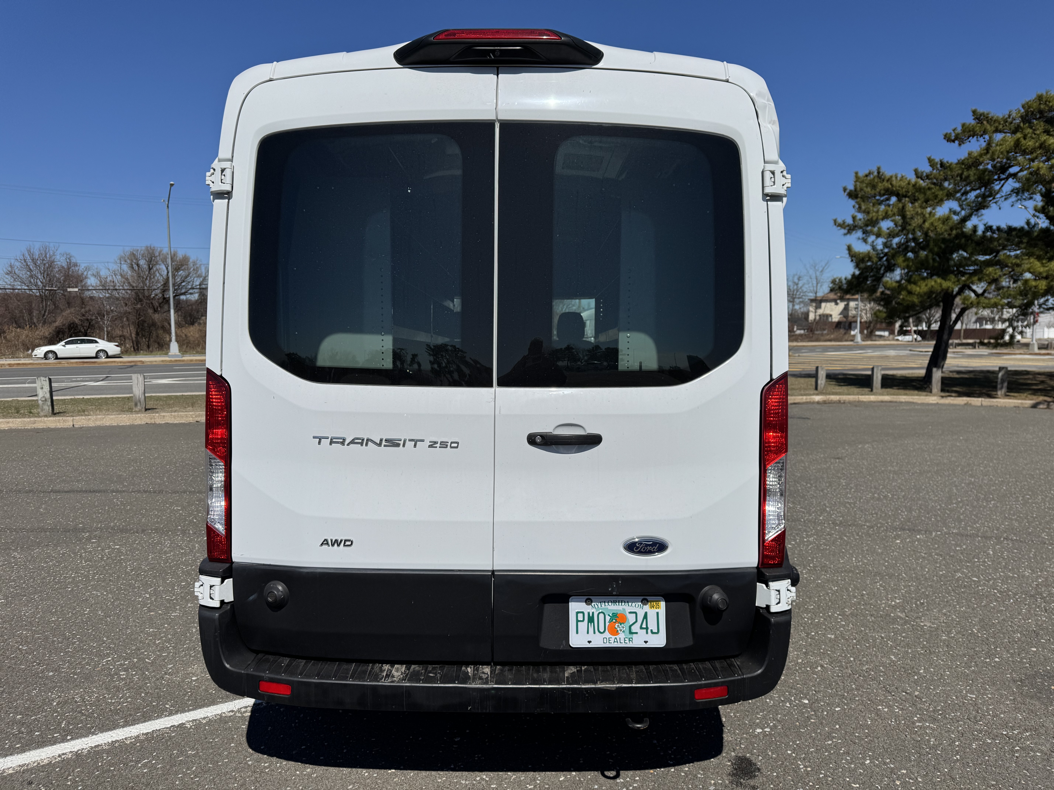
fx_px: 731
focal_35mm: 24
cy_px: 395
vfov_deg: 56.8
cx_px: 527
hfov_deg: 71.6
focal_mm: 6.76
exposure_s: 1/12346
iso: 64
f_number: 1.78
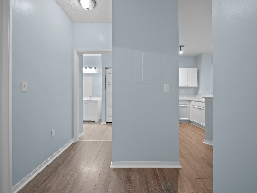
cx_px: 128
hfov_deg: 102.1
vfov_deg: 85.7
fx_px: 104
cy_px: 96
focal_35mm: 14
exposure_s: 1/6
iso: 400
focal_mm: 7
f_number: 4
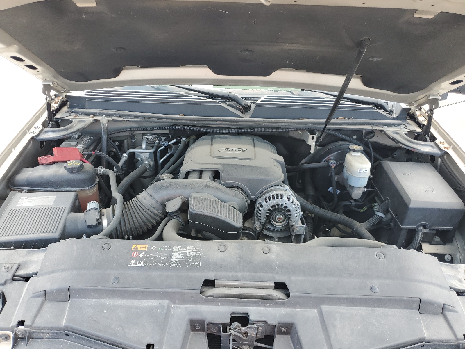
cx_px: 232
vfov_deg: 53.1
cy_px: 174
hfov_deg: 67.3
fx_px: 349
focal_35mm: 26
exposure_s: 1/222
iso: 50
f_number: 1.5
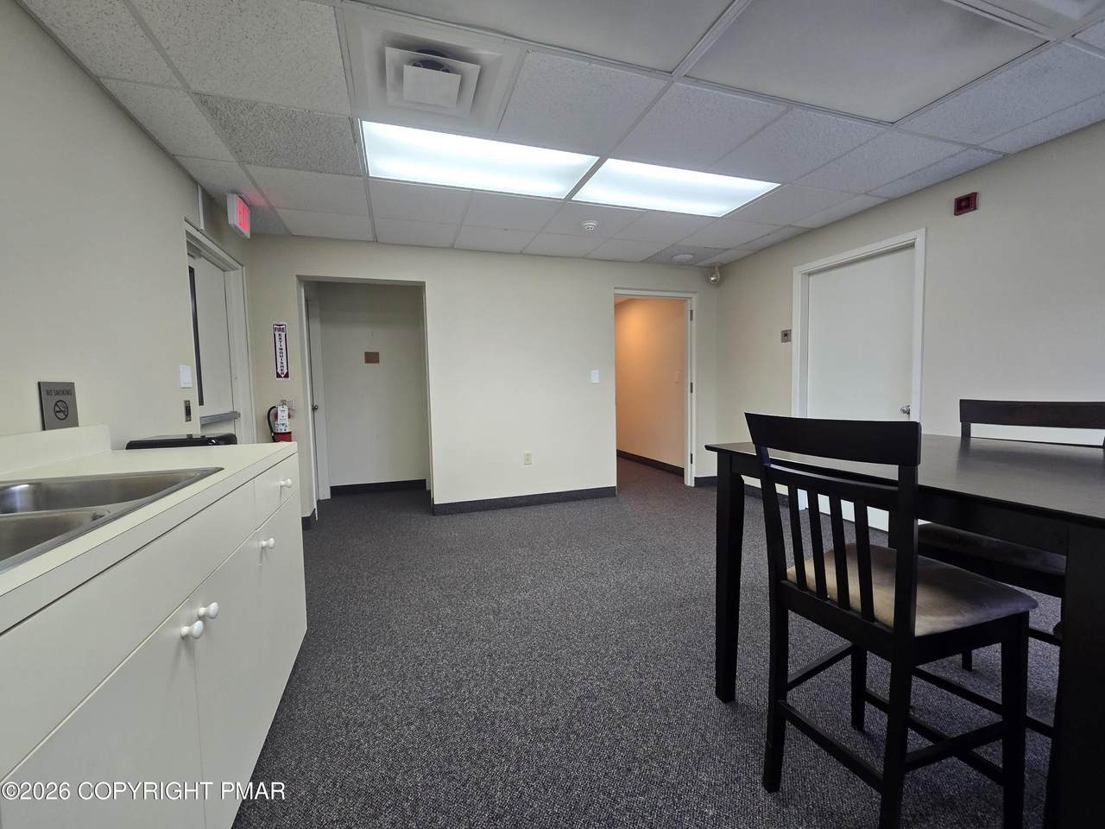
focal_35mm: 13
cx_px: 552
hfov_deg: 106.2
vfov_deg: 89.9
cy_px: 414
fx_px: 415
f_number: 2.2
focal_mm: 2.2
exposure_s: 1/60
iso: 125
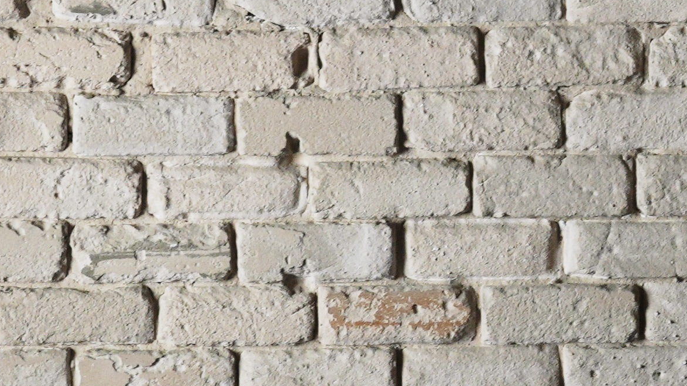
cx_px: 581
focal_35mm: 185
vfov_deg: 6.6
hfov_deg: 11.6
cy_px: 141
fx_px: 3370
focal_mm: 24
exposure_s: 1/100
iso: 125
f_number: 4
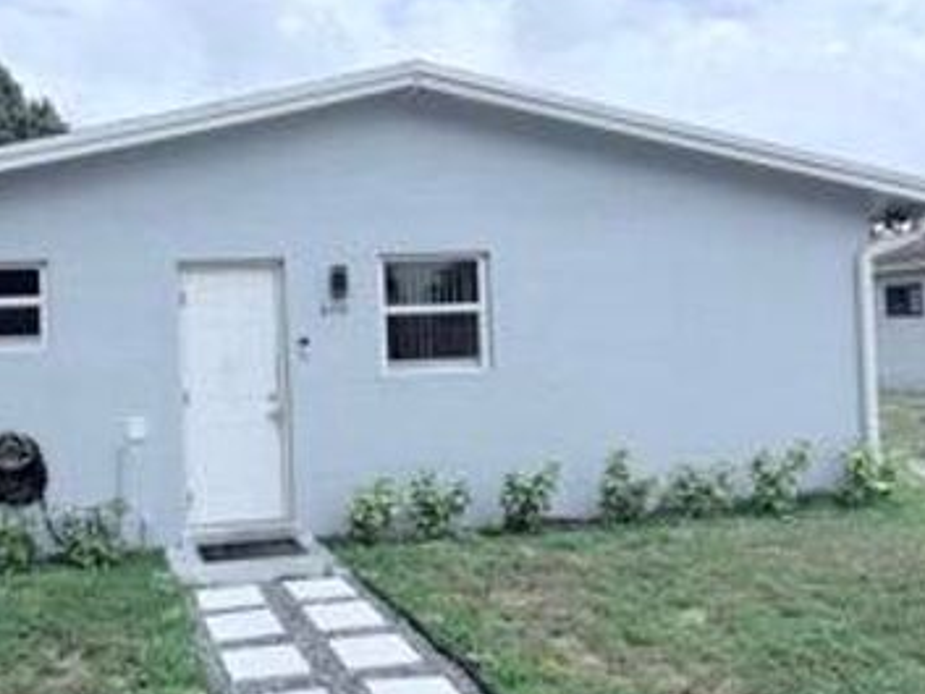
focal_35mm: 34
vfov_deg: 41.8
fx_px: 909
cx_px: 275
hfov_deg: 52.4
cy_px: 334
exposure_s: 1/7353
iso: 80
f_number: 1.78
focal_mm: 6.76
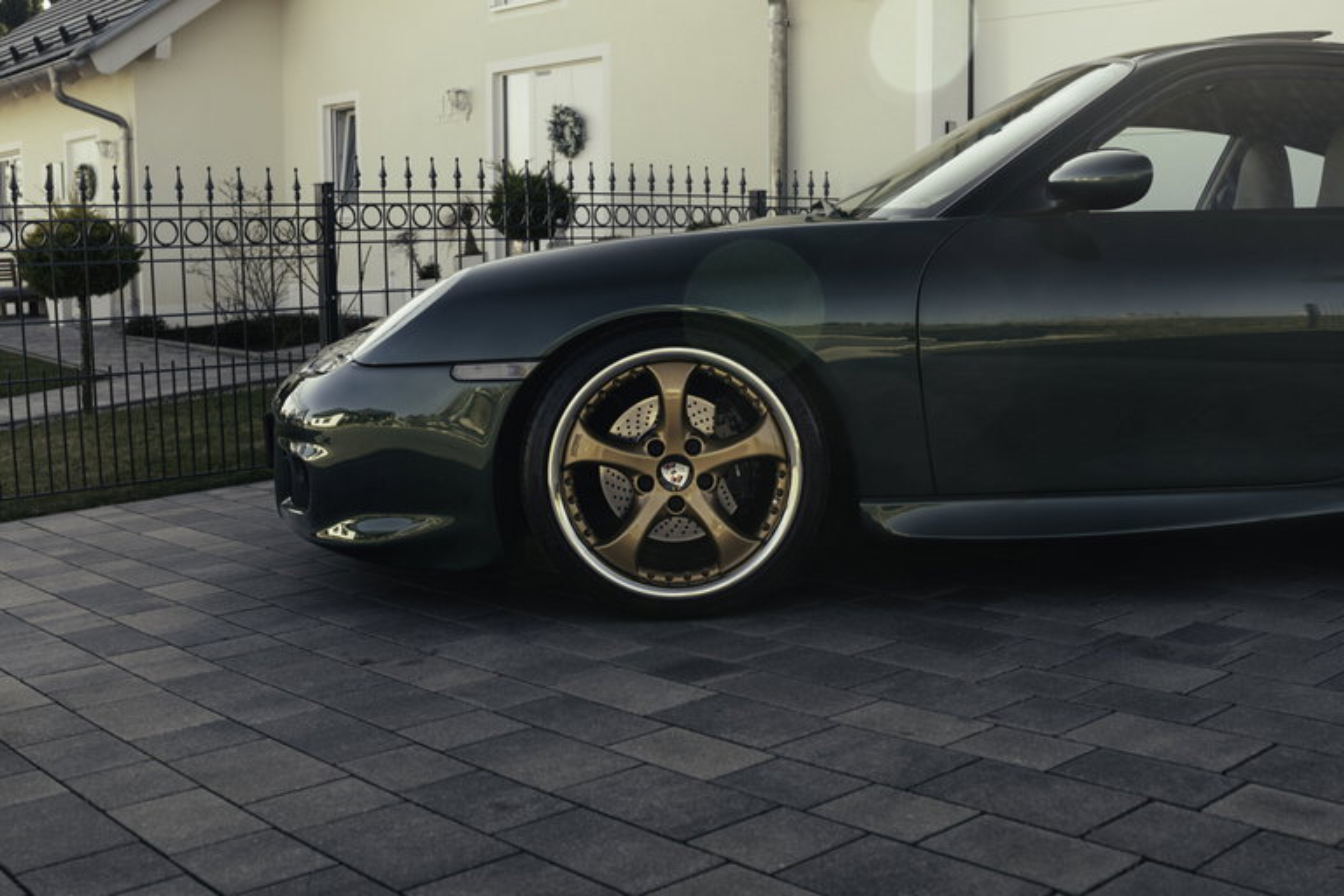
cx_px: 672
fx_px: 1344
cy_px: 448
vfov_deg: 36.9
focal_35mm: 36
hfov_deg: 53.1
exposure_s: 1/100
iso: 100
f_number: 4
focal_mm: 24
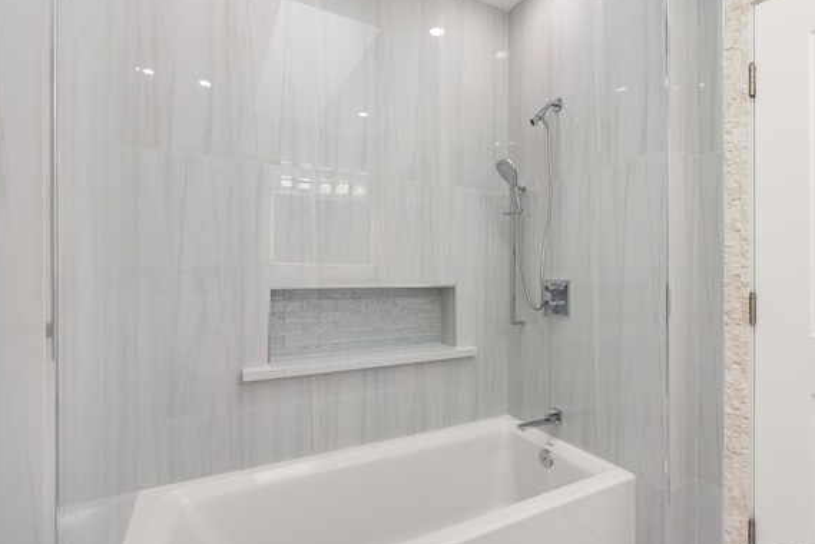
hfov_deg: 89.8
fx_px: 408
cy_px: 274
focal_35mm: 18
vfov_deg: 67.4
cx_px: 441
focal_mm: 16
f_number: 9
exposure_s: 1/125
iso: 640
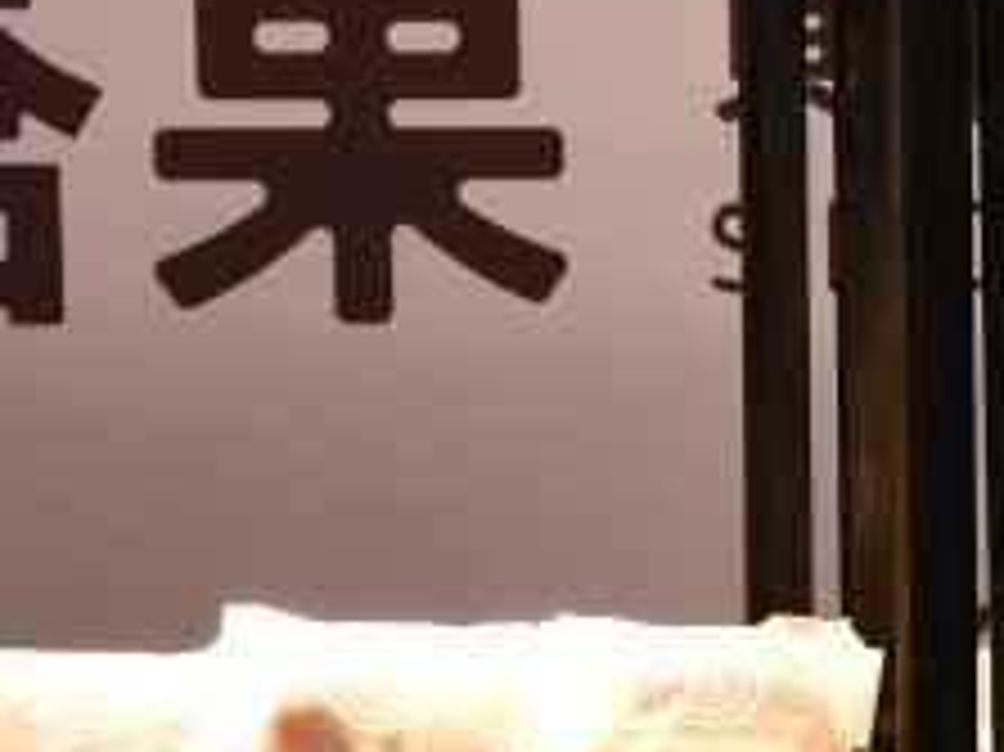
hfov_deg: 9.6
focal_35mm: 203
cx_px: 1333
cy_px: 995
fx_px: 5885
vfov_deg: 7.2
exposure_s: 1/60
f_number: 8
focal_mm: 32
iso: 1600
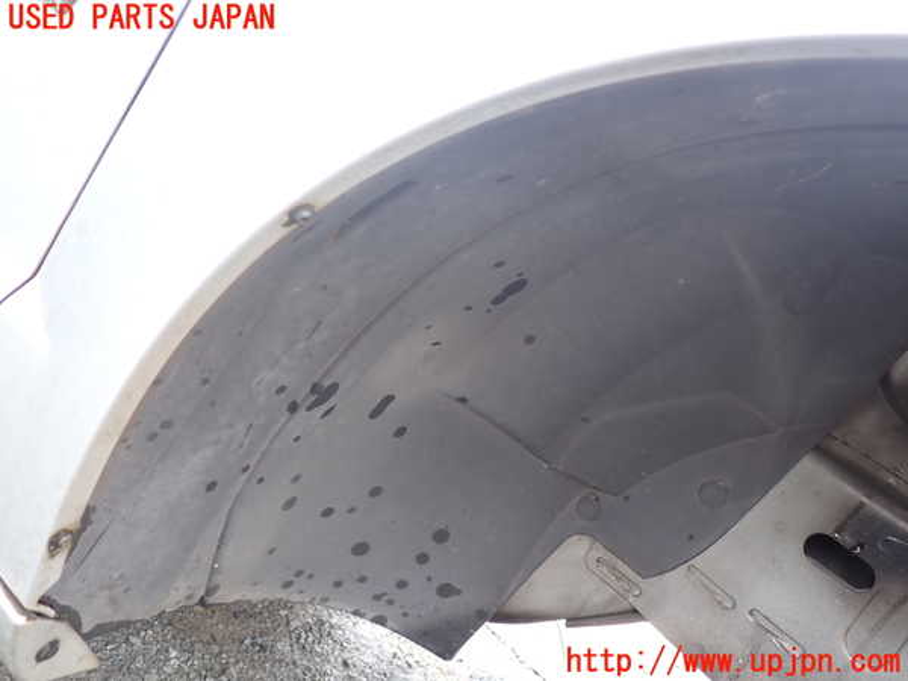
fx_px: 787
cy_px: 340
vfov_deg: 46.8
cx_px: 454
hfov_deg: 60.0
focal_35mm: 30
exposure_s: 1/60
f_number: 2.3
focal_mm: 5.4
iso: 100
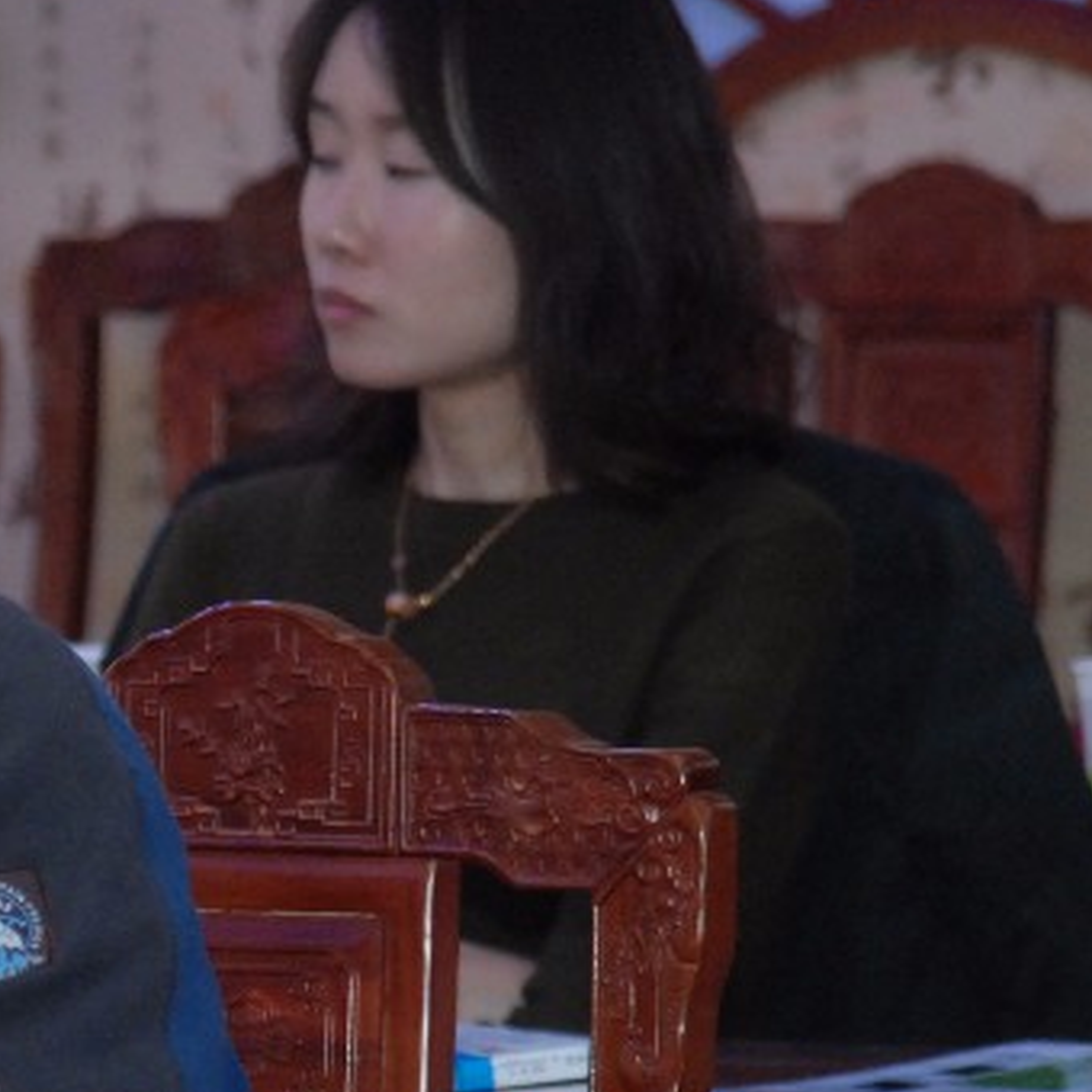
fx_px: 14583
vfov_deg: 4.3
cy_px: 922
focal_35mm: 409
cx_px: -540
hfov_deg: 4.3
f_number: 5
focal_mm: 85
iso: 800
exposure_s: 1/60
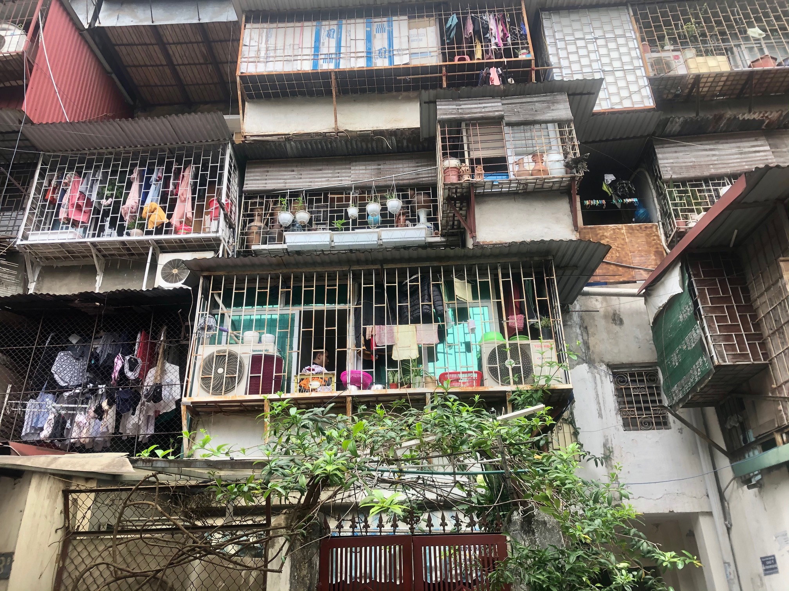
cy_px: 296
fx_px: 638
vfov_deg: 49.7
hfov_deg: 63.4
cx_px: 394
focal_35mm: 28
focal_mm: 4
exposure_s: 1/120
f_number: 1.8
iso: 25
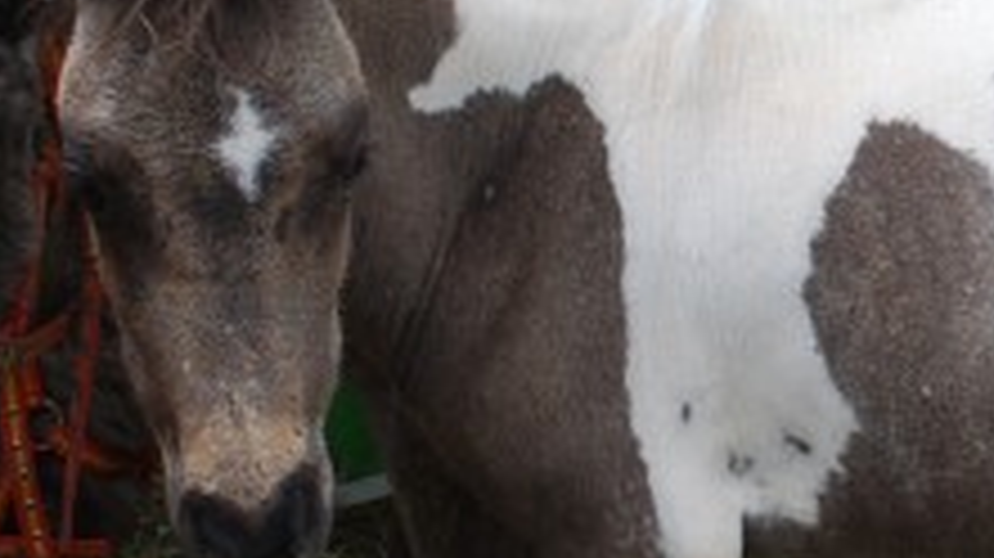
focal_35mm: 140
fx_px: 3688
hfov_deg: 15.2
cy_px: 194
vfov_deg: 8.6
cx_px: 884
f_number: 5.6
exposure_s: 1/125
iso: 100
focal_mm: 22
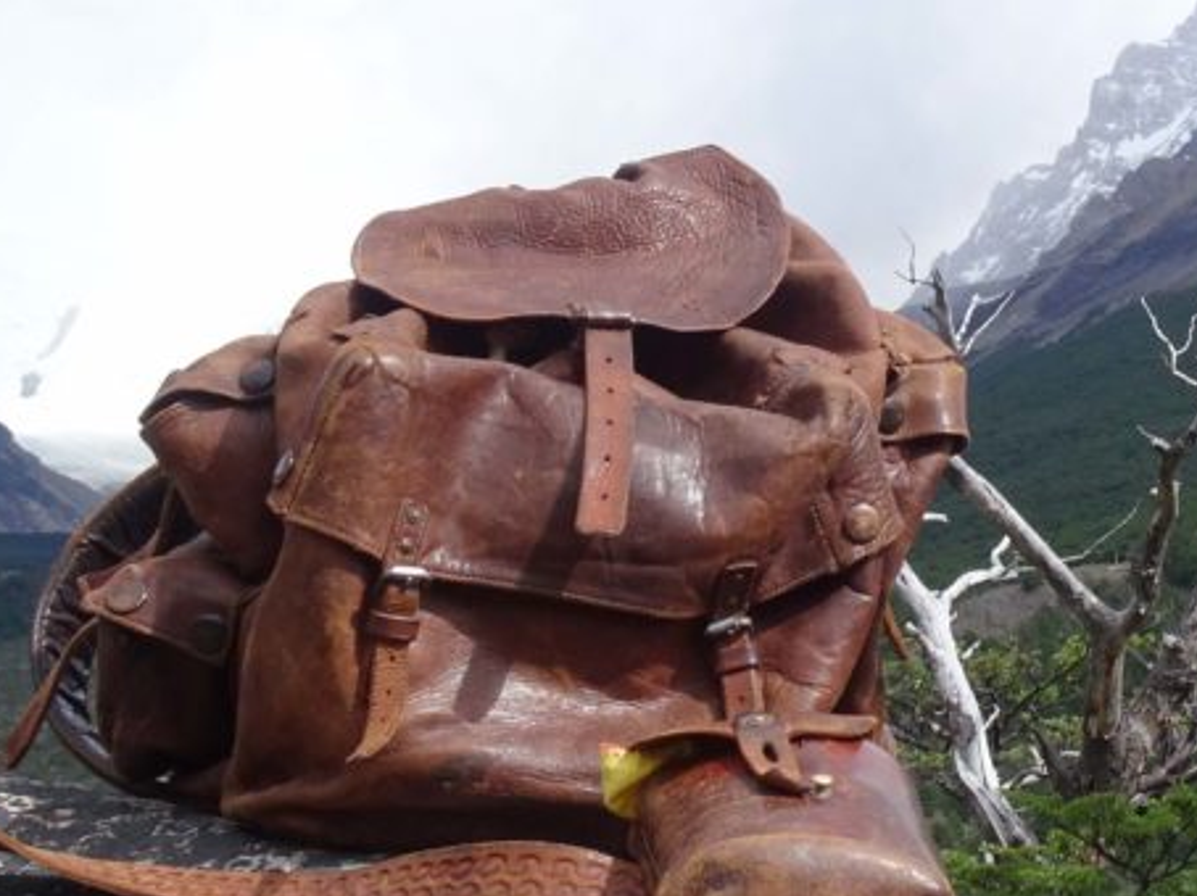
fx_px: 2834
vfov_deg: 17.9
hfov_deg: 22.3
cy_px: 211
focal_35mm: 82
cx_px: 1379
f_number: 4
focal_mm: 5.26
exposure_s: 1/640
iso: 80
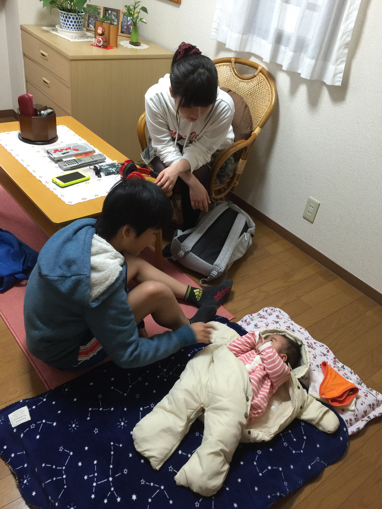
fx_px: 427
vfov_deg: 61.7
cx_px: 191
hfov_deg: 48.2
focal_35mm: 29
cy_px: 254
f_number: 2.2
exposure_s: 1/15
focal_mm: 4.15
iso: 80
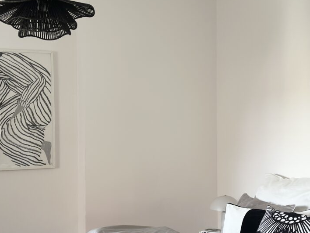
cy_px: 128
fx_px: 546
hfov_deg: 31.7
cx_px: 164
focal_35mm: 61
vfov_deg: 24.0
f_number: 1.78
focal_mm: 6.86
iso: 160
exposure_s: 1/50
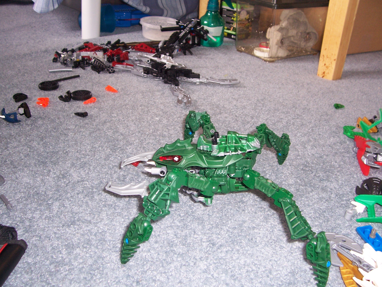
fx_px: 375
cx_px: 191
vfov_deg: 41.8
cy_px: 144
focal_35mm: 34
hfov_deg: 54.0
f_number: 2.7
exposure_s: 1/60
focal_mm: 5.6
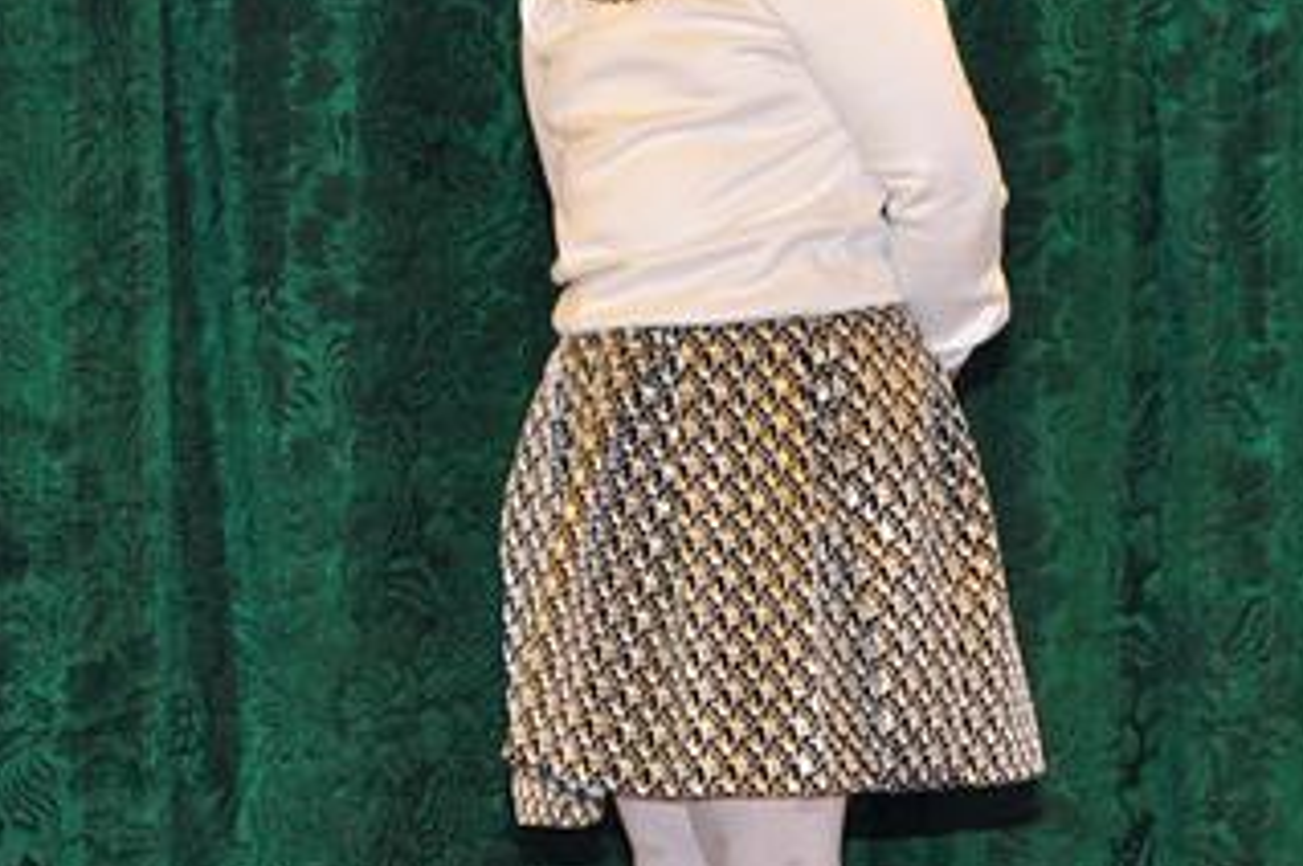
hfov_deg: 8.9
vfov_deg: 5.9
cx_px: 654
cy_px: 349
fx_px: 8388
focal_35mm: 232
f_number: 5
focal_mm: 58
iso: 1250
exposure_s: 1/60
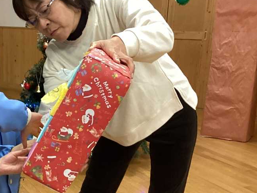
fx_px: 453
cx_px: 48
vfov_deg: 23.8
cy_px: 146
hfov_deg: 30.8
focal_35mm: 61
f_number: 2.4
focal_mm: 3.3
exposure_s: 1/50
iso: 250
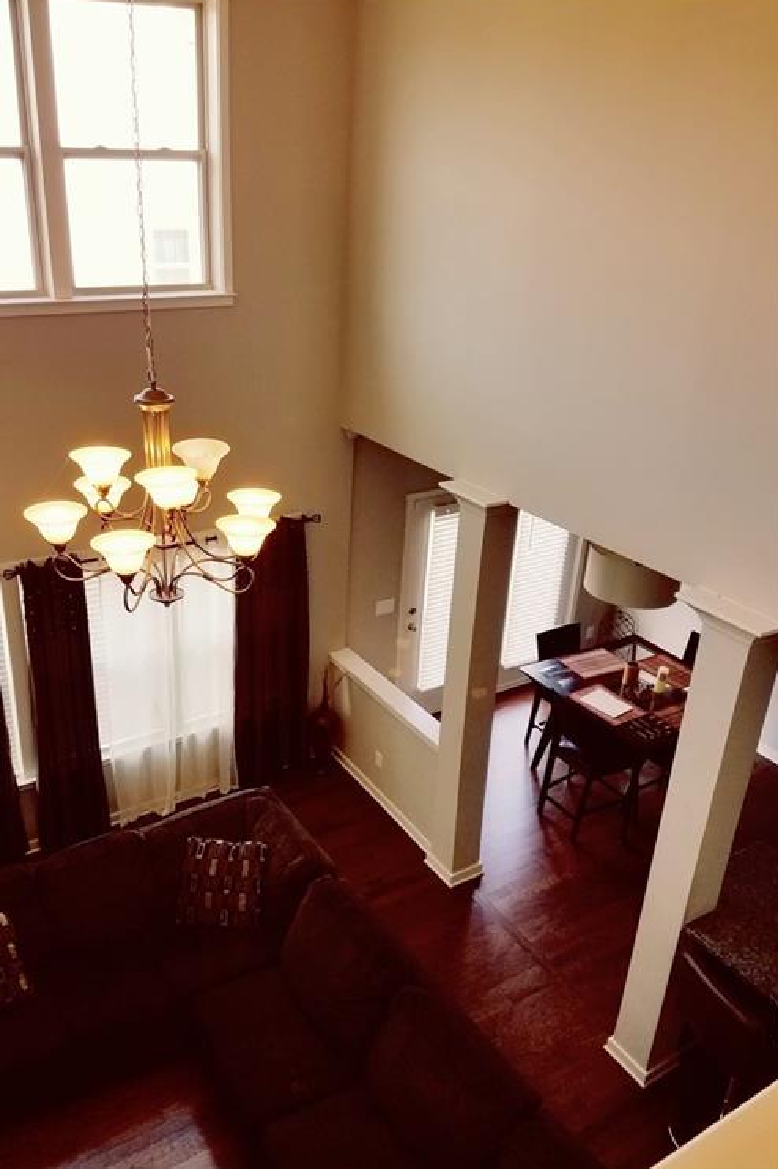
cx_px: 328
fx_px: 908
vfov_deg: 65.5
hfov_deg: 46.2
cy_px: 594
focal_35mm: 28
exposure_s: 1/155
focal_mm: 4.2
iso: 40
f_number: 1.7
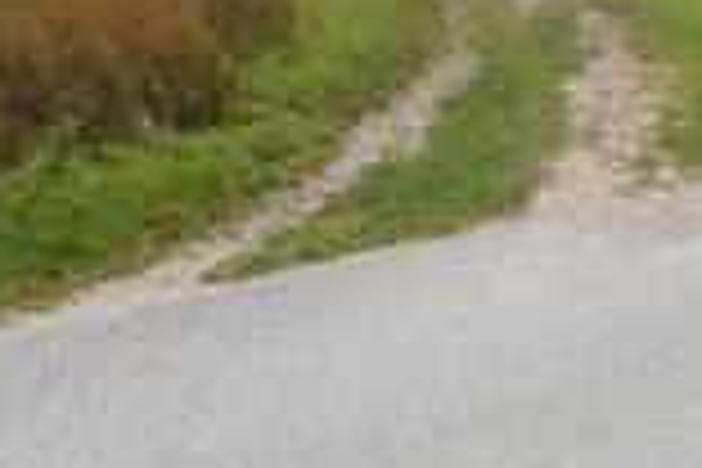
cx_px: 709
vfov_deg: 14.5
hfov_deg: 20.9
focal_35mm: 94
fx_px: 1833
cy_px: 288
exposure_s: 1/1000
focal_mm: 3.9
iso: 80
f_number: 3.2
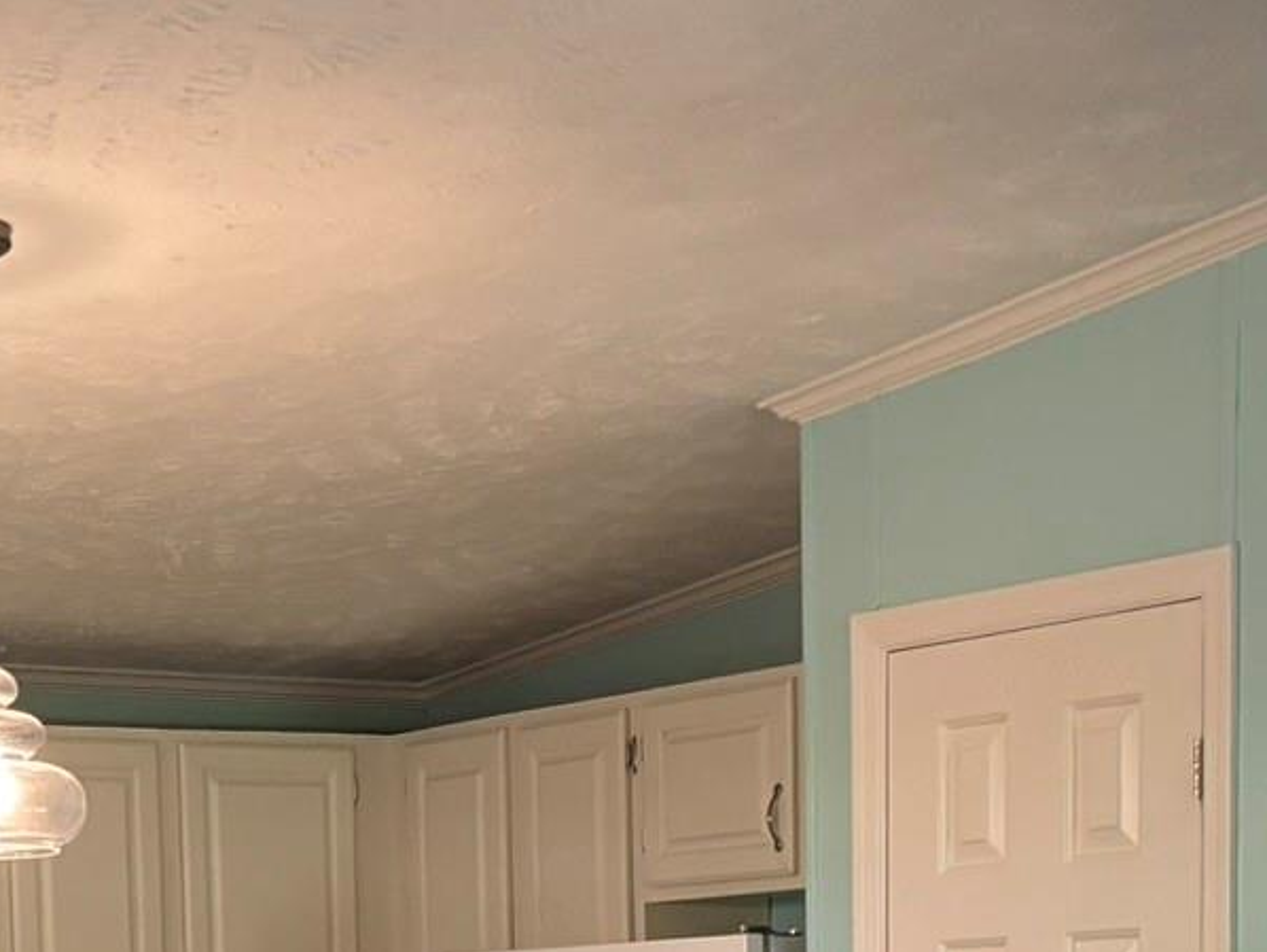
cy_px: 1423
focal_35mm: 89
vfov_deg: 15.4
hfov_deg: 21.8
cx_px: 320
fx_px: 3259
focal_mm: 5.96
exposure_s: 1/60
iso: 200
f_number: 1.6
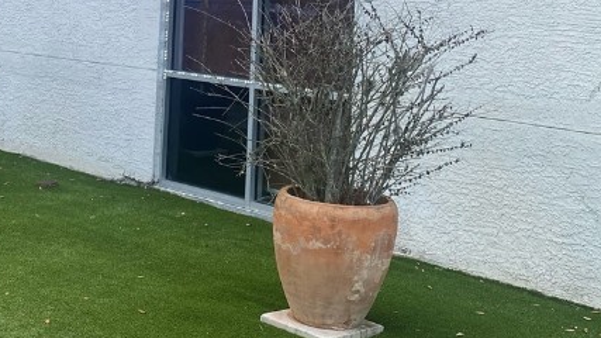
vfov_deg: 16.9
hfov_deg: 31.0
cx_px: 253
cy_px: -68
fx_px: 1083
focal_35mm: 68
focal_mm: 4.25
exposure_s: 1/884
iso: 32
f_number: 1.8
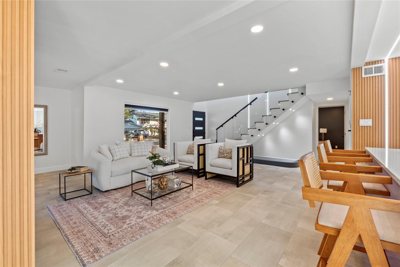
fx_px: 167
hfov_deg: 100.4
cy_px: 134
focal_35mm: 15
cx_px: 200
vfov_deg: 77.3
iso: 250
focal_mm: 10
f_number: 11
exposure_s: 1/1.67
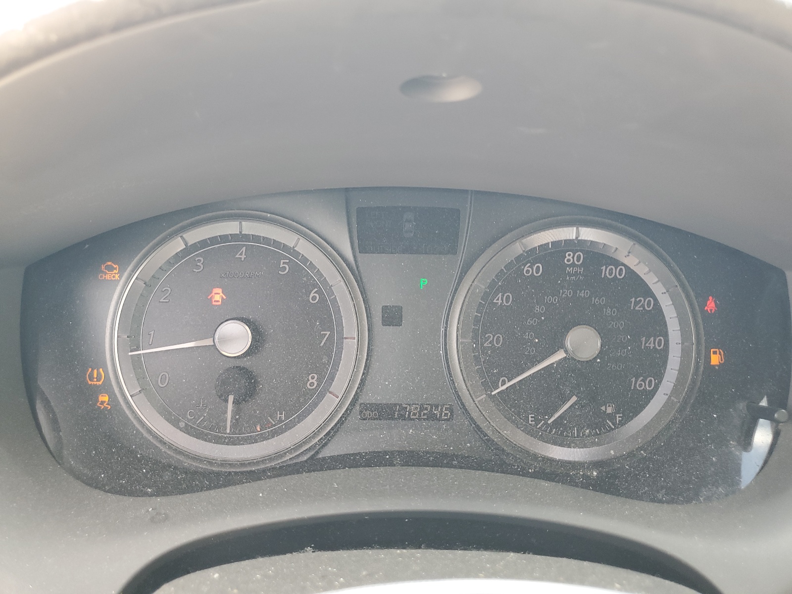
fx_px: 595
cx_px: 396
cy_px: 297
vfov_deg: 53.1
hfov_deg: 67.3
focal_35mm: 26
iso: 69
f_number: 1.5
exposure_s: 1/120
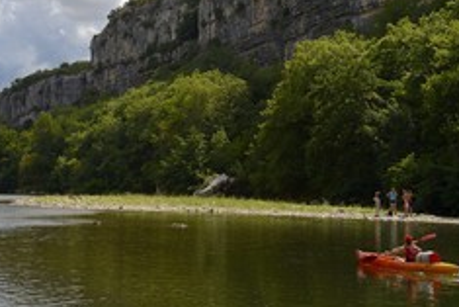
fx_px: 957
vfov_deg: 18.1
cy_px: 92
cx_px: 129
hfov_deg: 26.7
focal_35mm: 75
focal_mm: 42
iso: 400
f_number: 10
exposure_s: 1/640
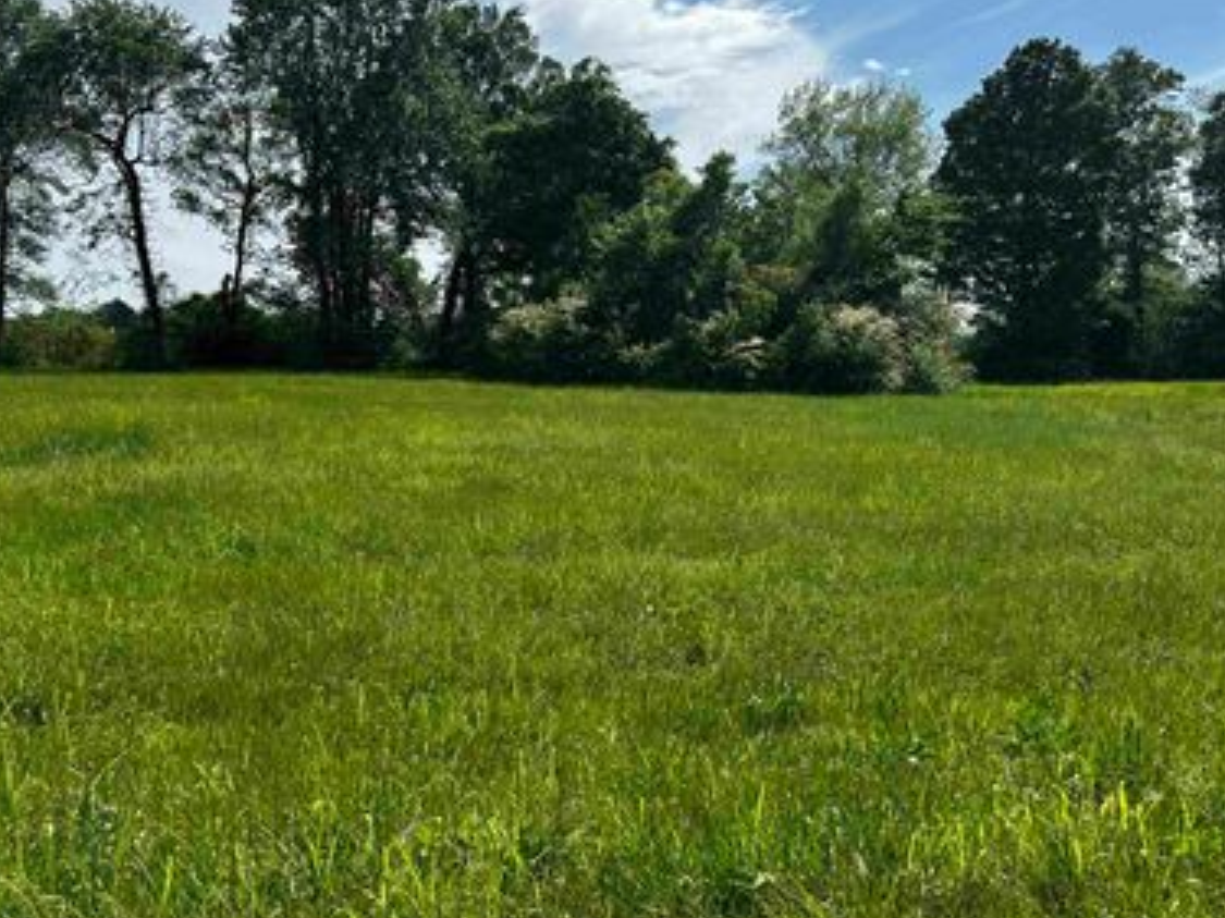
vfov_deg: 44.0
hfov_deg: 56.8
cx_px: 565
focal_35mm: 32
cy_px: 381
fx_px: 1132
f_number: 1.78
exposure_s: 1/5848
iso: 80
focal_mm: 6.86
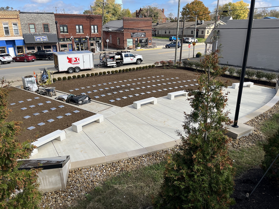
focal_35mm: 26
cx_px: 140
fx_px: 210
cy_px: 104
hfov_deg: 67.3
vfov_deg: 53.1
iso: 50
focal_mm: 5.1
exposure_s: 1/2571
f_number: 1.6
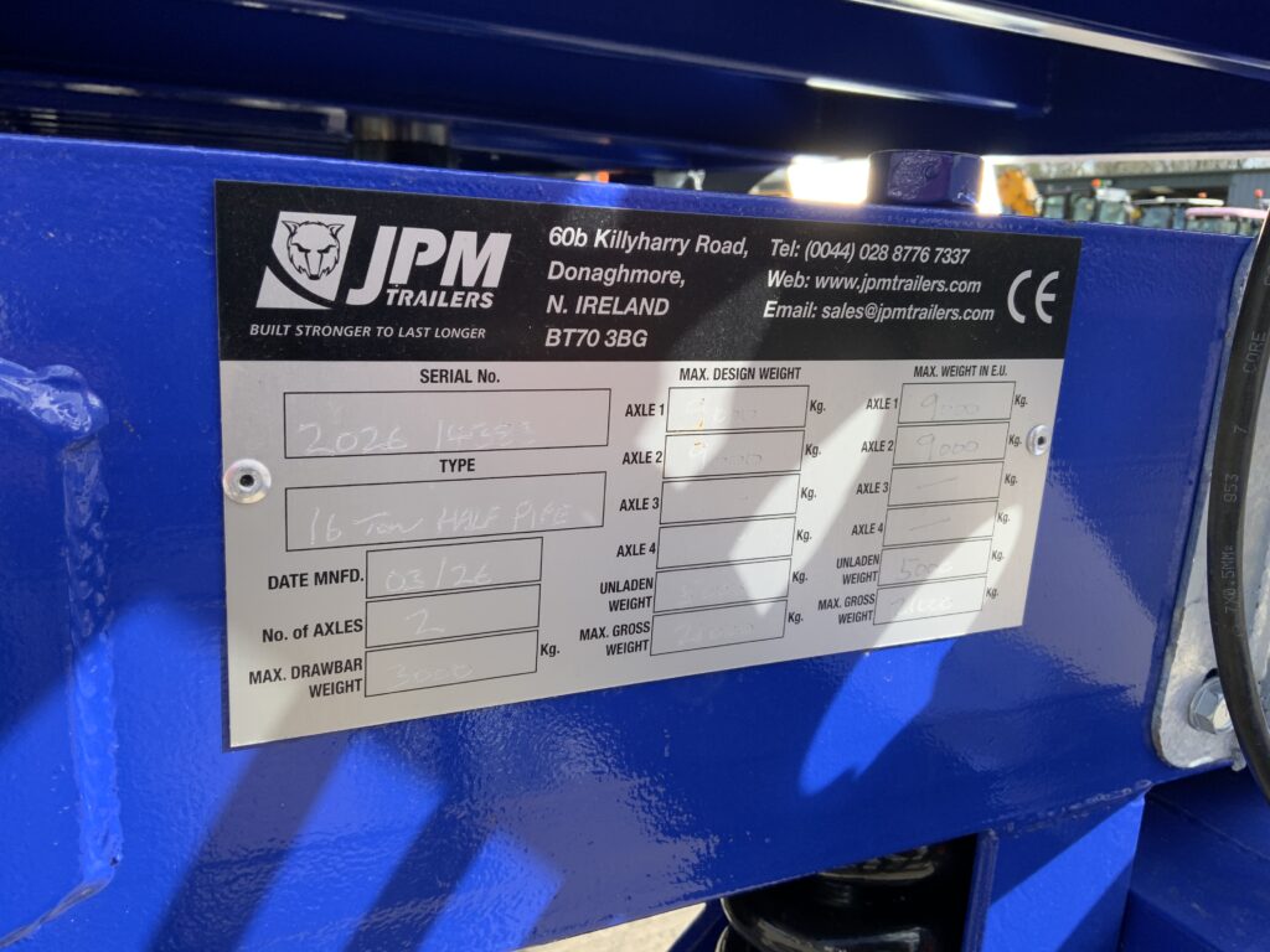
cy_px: 476
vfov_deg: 48.2
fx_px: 1064
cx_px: 635
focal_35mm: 29
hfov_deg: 61.7
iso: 16
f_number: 1.8
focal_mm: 3
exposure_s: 1/370
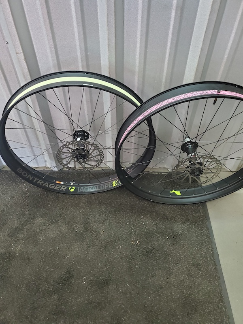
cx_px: 122
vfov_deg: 67.3
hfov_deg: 53.1
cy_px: 162
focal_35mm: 26
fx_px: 243
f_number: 1.5
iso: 320
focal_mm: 4.3
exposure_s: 1/40
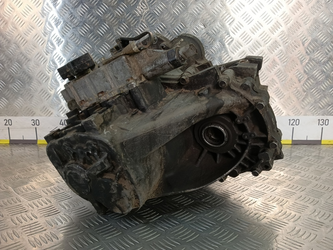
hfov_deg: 73.9
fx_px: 221
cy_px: 125
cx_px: 166
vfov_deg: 58.9
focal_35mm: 23
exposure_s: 1/100
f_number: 1.6
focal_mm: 4.11
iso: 121
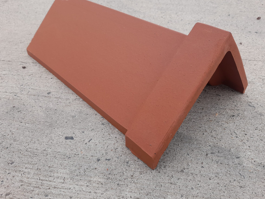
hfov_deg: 63.4
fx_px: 214
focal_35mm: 28
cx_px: 137
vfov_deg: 49.7
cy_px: 97
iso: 20
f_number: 2
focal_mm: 4.6
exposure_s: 1/193
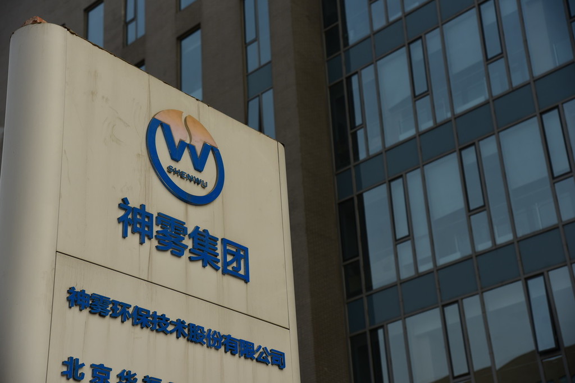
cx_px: 288
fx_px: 1038
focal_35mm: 65
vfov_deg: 20.9
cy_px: 192
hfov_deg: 31.0
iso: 100
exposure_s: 1/400
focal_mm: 65
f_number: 5
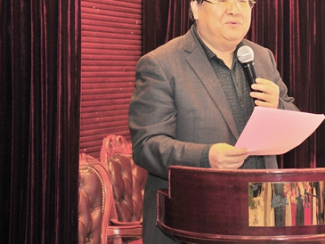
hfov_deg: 24.4
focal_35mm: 79
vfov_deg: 18.6
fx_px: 742
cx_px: 252
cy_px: 84
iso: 800
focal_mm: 50
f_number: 3.5
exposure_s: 1/100
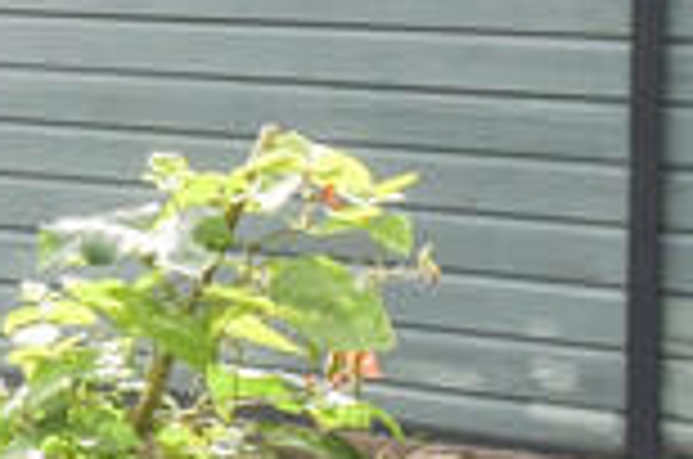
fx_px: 1921
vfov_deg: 13.6
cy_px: 146
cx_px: -1071
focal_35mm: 100
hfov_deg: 13.4
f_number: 8
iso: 125
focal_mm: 10
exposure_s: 1/250
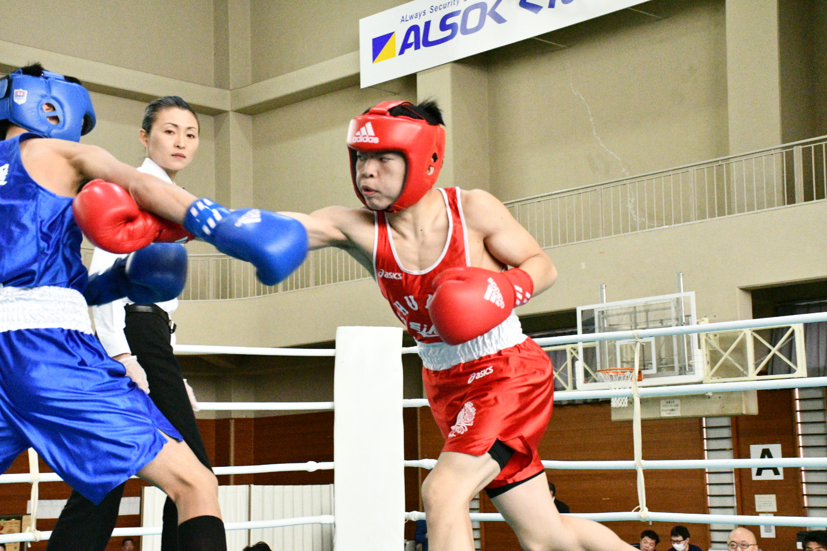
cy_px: 276
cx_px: 414
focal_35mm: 72
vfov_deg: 18.9
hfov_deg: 28.1
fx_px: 1654
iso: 16000
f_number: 9
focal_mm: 48
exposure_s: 1/400
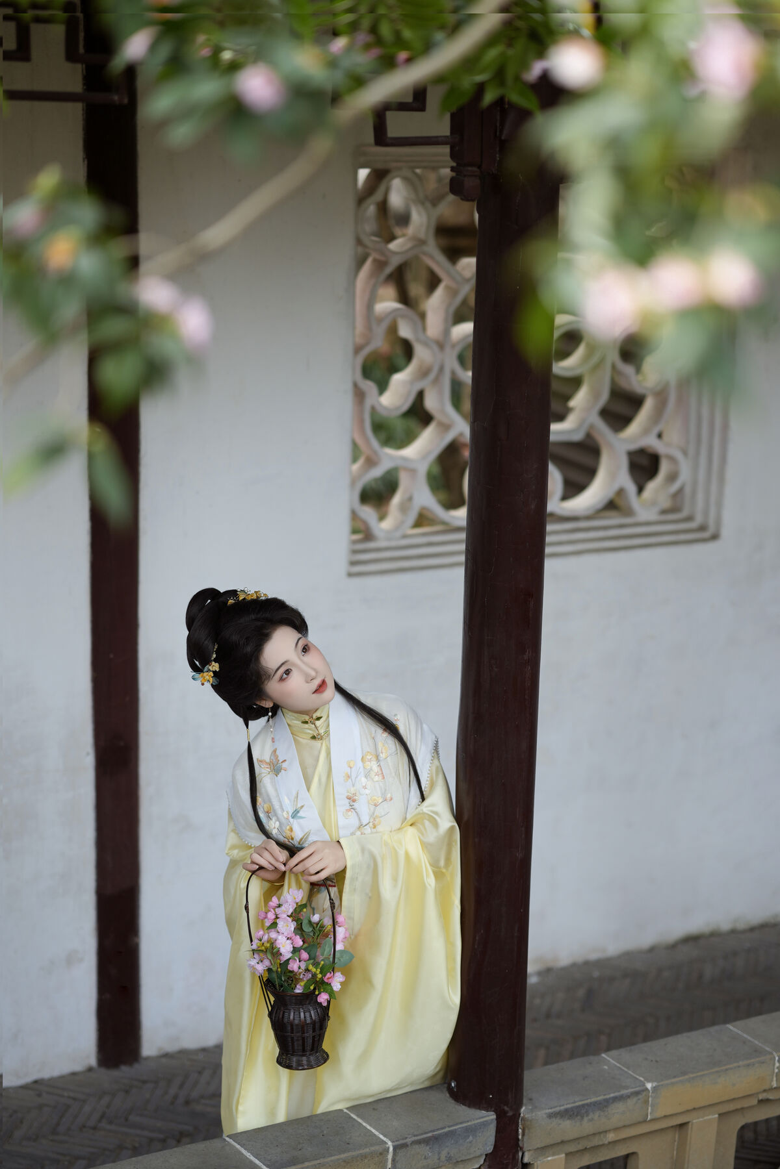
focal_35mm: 85
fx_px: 2762
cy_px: 584
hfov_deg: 16.1
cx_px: 390
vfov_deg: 23.9
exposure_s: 1/160
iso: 100
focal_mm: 85
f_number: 1.6
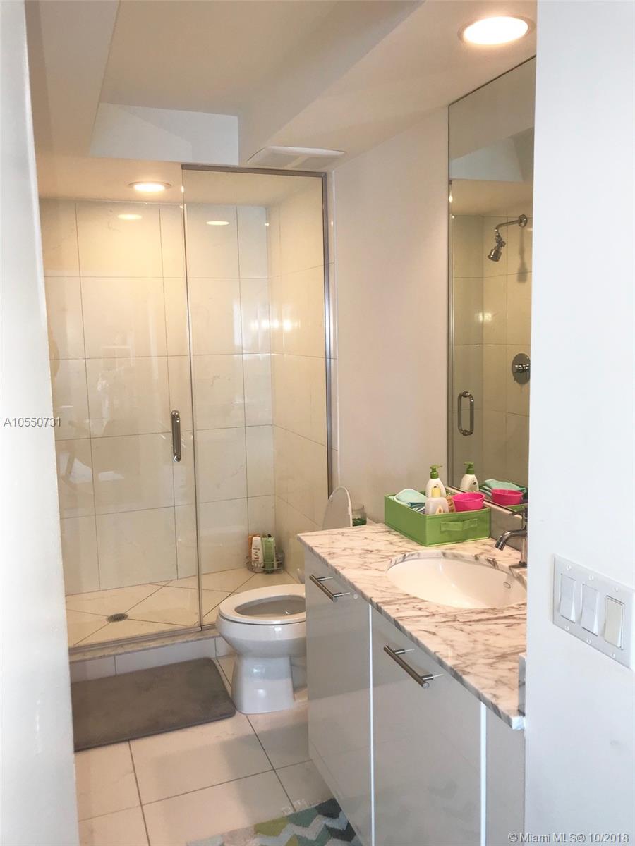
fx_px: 685
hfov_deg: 49.7
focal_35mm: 28
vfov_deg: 63.4
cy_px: 423
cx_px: 318
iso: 25
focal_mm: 3.99
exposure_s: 1/30
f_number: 1.8
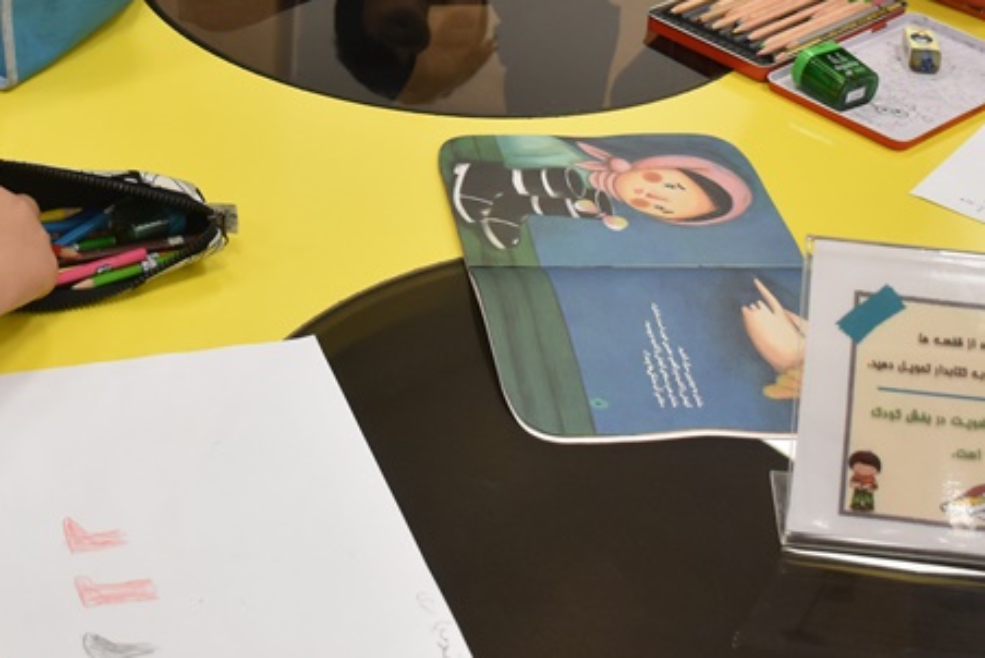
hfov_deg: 25.8
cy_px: -71
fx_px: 2139
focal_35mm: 78
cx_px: 346
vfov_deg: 16.9
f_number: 5
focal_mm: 23
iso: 800
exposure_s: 1/100
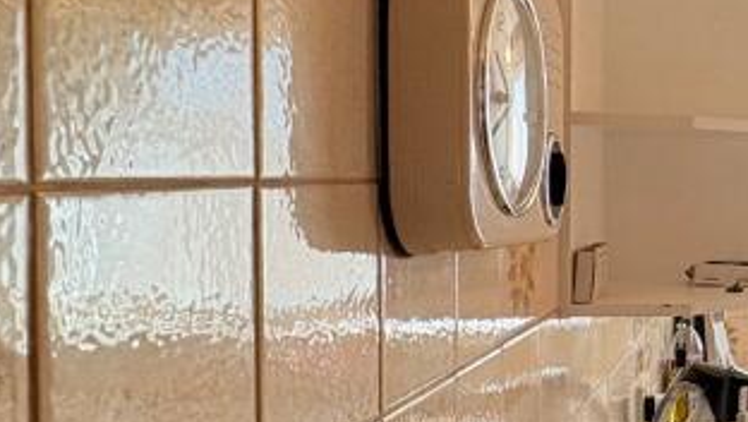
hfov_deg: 29.4
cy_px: 204
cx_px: 1060
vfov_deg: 24.0
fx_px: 992
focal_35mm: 50
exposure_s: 1/207
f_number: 2.2
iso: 40
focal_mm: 2.22
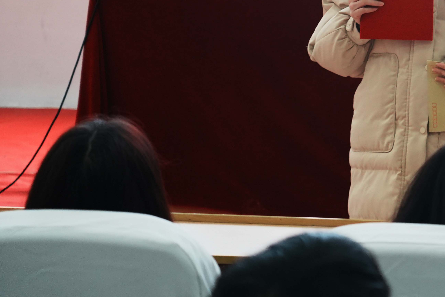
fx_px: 2250
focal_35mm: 182
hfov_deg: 11.0
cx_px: 604
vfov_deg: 7.5
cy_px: -102
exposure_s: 1/100
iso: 1600
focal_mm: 67
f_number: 4
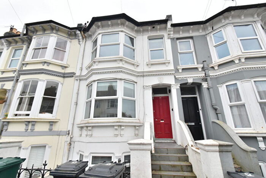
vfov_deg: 77.4
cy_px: 89
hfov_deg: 100.4
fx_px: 111
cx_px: 133
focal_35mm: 15
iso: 500
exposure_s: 1/250
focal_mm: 10
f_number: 8
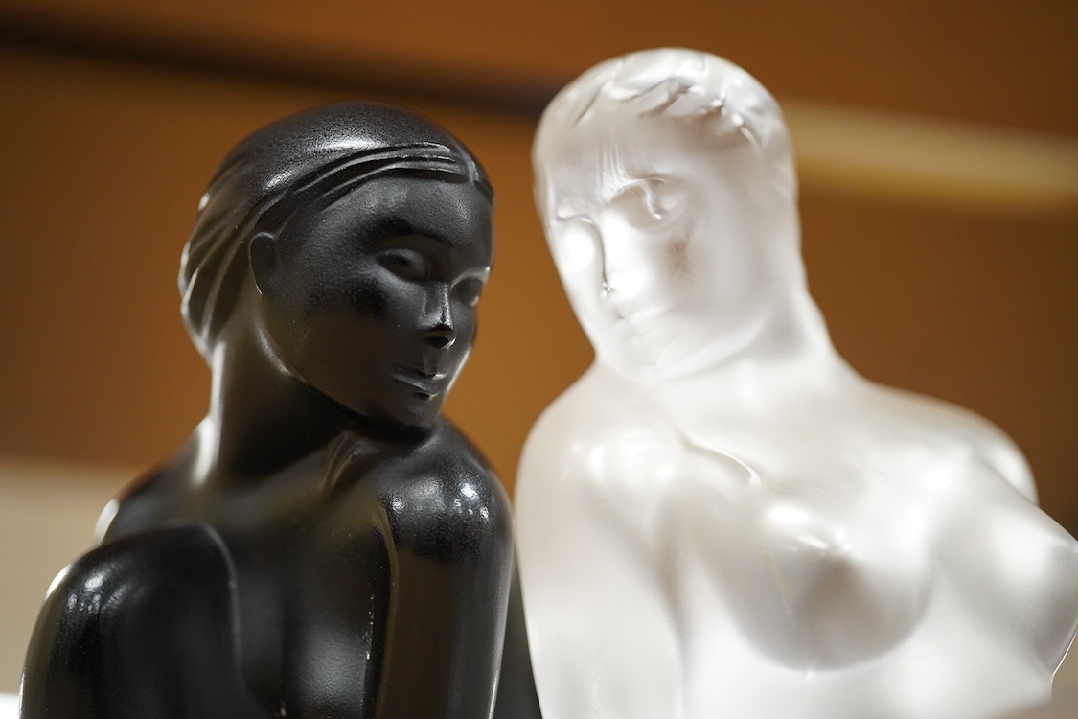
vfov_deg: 29.9
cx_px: 539
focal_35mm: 45
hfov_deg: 43.6
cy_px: 360
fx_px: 1347
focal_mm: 30
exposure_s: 1/200
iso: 2500
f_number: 5
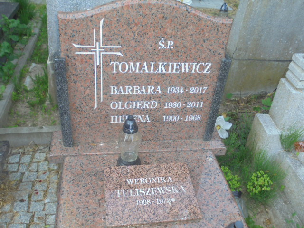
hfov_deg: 54.0
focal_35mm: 34
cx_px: 152
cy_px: 114
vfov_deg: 41.8
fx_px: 299
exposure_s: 1/60
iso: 100
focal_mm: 6.1
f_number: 4
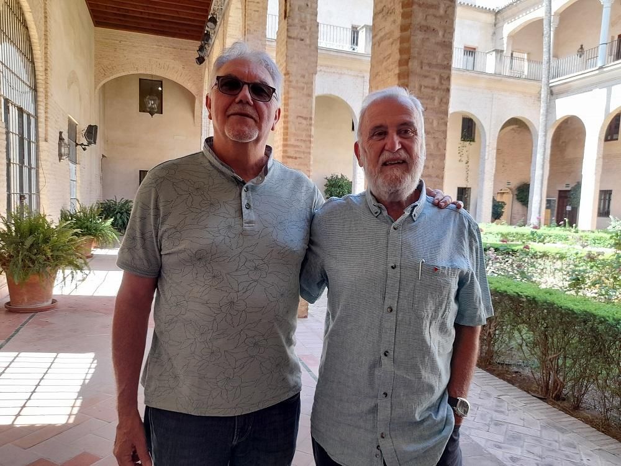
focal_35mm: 25
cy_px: 233
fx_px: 448
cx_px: 310
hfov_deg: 69.4
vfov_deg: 54.9
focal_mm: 4.6
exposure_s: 1/50
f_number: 2
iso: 40
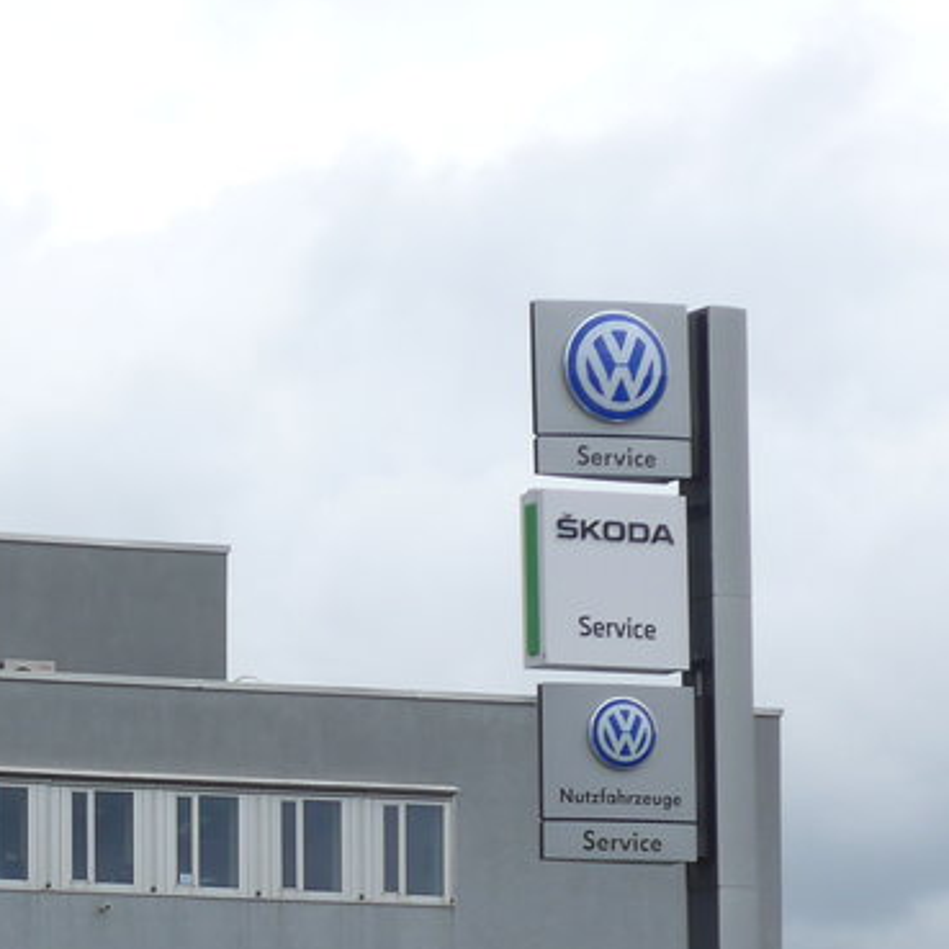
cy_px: 1137
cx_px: -257
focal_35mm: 230
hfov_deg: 7.5
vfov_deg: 7.5
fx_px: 7134
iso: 80
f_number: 4.4
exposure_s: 1/500
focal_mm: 16
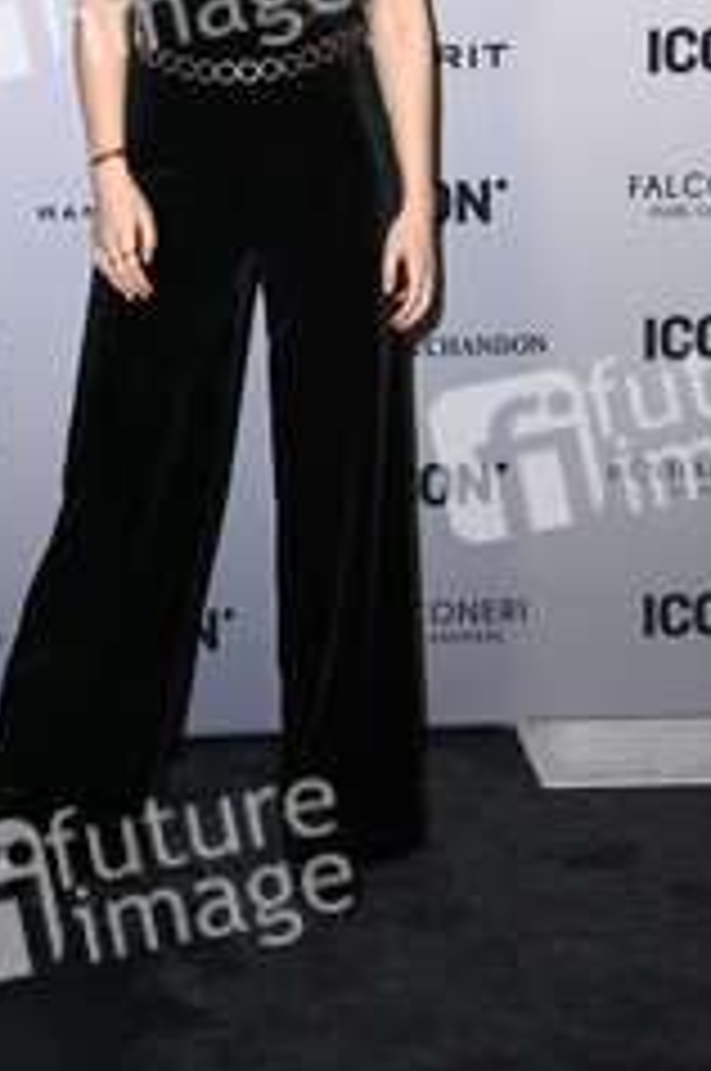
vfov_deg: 23.8
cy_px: 212
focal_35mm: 84
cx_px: 252
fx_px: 2496
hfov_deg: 16.2
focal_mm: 50
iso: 1000
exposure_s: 1/250
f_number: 5.6
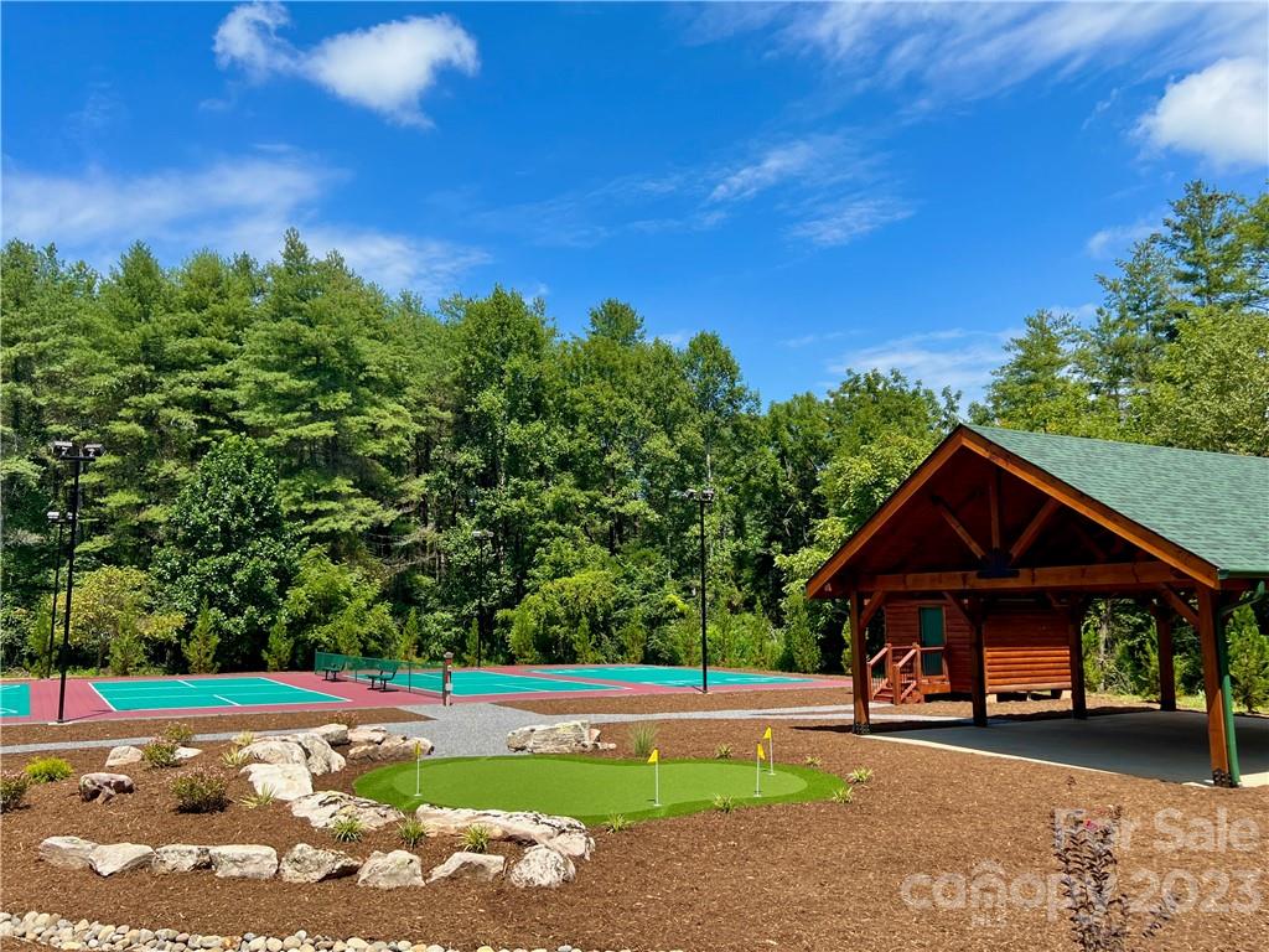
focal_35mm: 26
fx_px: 953
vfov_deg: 53.1
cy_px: 476
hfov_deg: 67.3
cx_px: 634
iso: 50
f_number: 1.5
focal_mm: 5.7
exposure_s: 1/2994
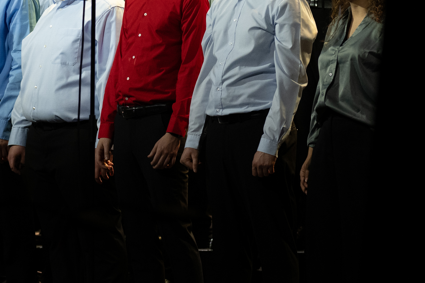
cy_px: -11
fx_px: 3423
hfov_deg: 7.1
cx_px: 18
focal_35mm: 290
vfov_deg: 4.7
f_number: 2.8
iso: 1000
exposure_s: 1/200
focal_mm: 85
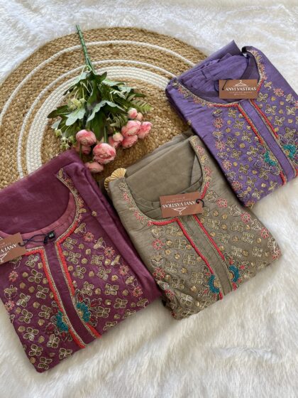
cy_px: 199
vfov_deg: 69.4
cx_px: 149
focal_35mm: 25
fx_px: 287
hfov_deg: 54.9
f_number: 1.6
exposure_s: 1/107
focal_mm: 5.1
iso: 32
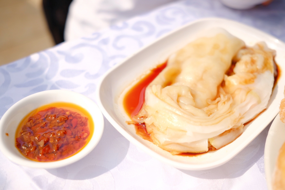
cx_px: 142
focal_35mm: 35
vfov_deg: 37.9
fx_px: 277
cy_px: 95
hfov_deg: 54.4
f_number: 2.8
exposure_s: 1/4000
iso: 320
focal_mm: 23
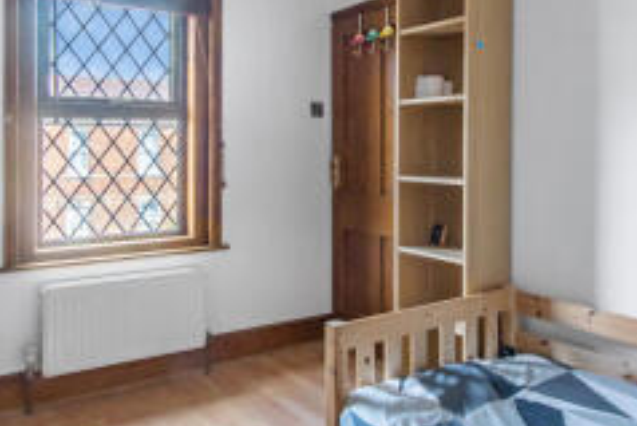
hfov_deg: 61.6
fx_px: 531
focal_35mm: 30
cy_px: 178
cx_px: 268
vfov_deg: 43.5
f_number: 8
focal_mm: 10
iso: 320
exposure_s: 1/60
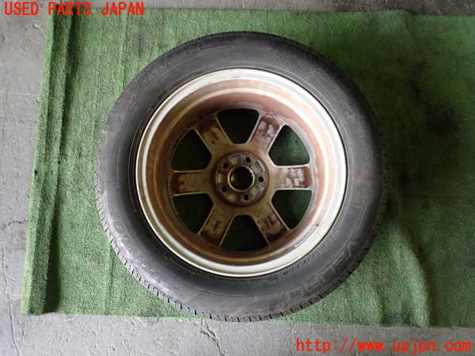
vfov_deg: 54.9
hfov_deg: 69.4
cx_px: 238
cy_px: 178
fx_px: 343
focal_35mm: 25
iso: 200
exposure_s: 1/30
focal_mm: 4.5
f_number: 2
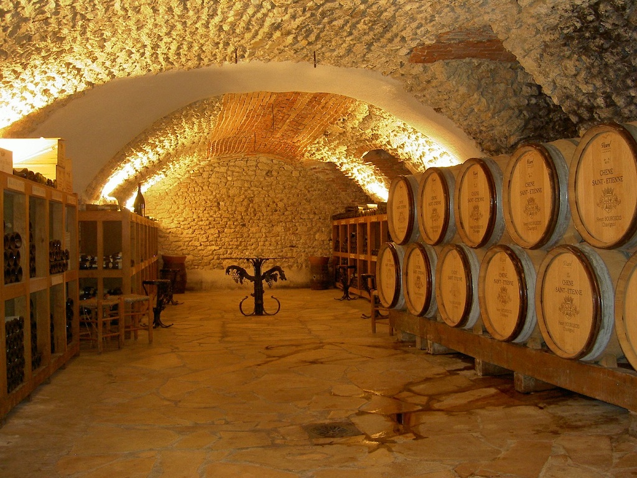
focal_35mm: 39
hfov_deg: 47.9
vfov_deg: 36.8
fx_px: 718
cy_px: 239
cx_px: 318
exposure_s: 1/8
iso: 100
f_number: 2.8
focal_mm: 8
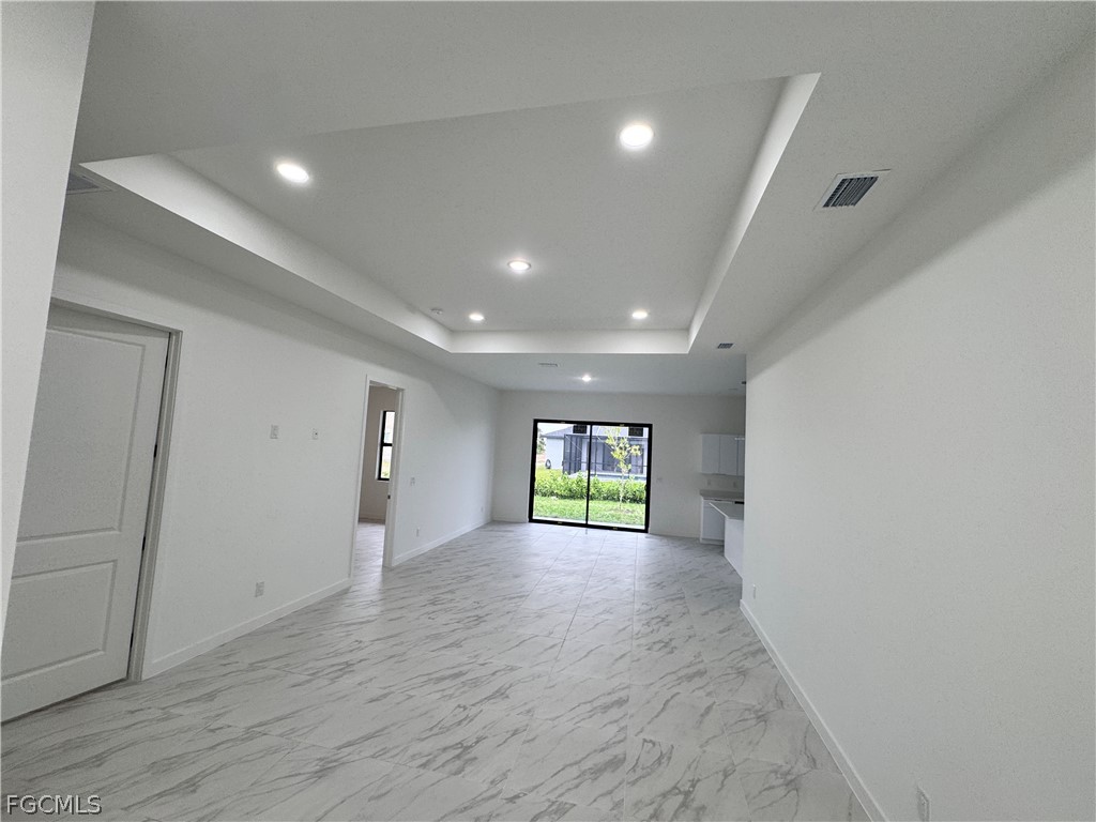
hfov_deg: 102.1
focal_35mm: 14
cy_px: 411
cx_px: 548
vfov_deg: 85.7
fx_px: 443
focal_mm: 2.22
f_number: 2.2
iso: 100
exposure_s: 1/120
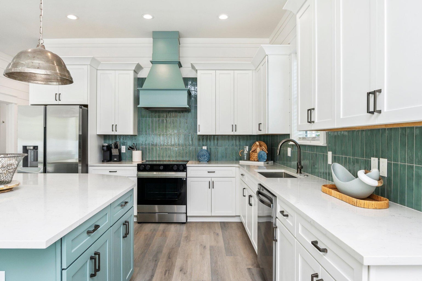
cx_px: 211
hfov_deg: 77.4
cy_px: 140
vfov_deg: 56.1
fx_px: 264
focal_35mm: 22
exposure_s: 1/100
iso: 320
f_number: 8
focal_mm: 22.5
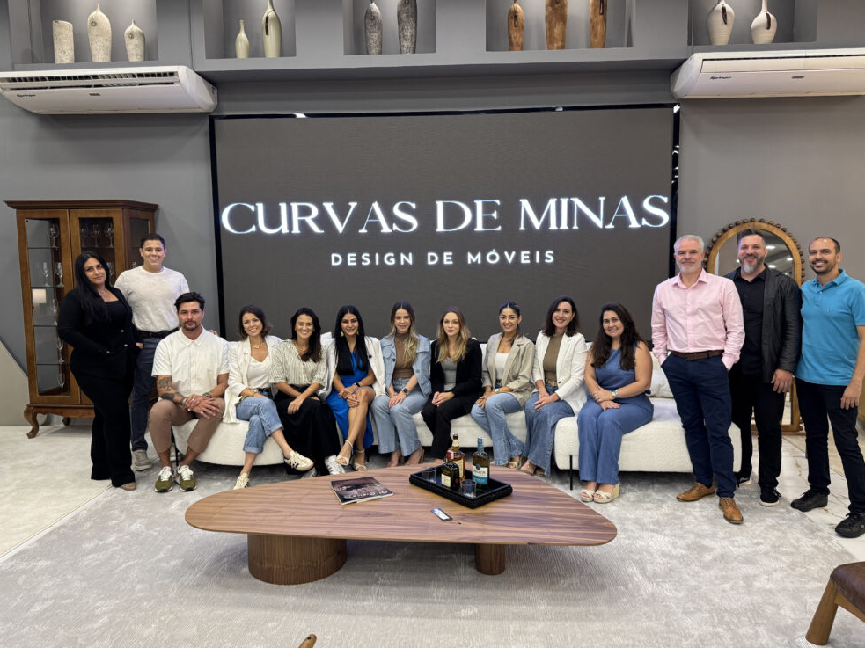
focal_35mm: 25
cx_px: 446
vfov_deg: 54.9
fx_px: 625
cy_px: 314
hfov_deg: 69.4
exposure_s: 1/60
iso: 250
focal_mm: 6.76
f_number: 1.78
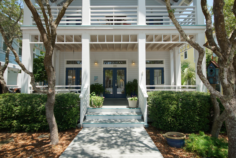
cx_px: 118
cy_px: 79
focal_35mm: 18
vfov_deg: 67.4
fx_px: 118
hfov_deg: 90.0
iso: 100
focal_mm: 12
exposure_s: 1/200
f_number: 5
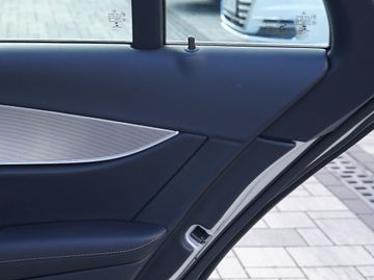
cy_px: 98
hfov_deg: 22.6
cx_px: 57
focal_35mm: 85
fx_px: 918
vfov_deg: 17.3
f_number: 4.5
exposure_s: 1/100
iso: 100
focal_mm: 31
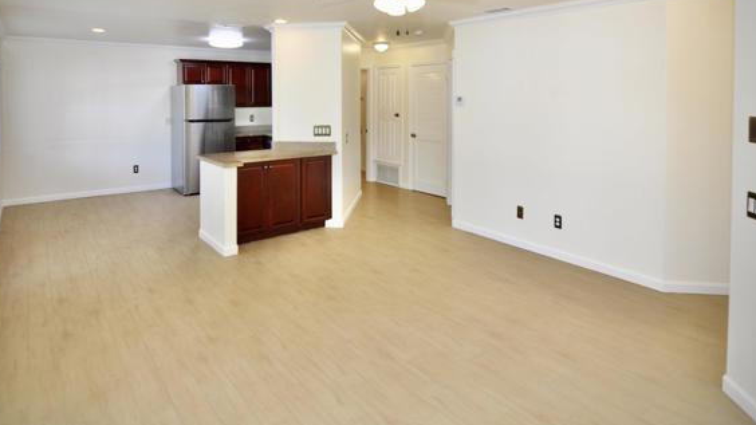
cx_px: 366
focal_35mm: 20
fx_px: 393
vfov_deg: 56.6
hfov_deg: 87.8
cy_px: 183
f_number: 4
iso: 560
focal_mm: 11
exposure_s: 1/60
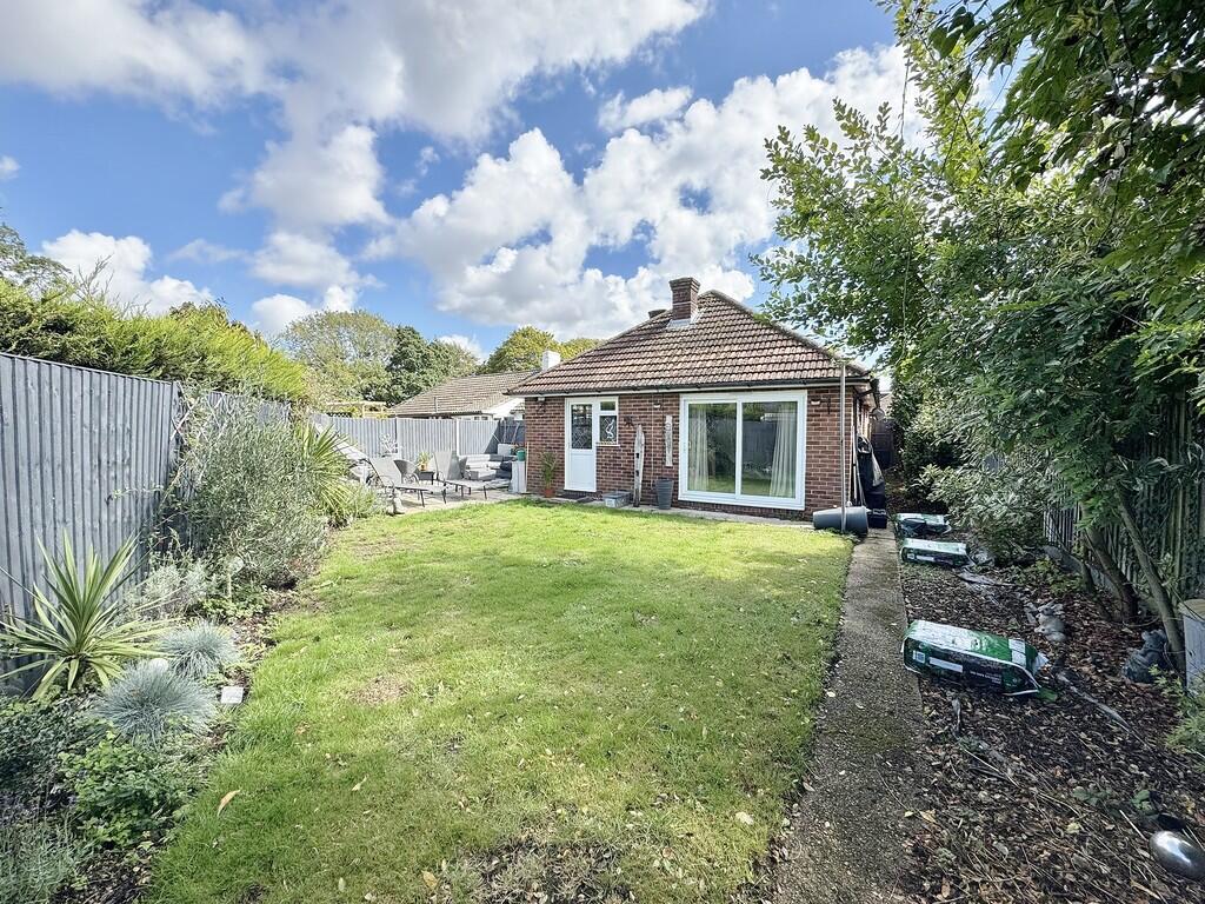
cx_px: 602
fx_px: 487
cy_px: 452
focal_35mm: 14
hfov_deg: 102.1
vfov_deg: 85.7
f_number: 2.2
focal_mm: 2.22
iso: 40
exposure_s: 1/831
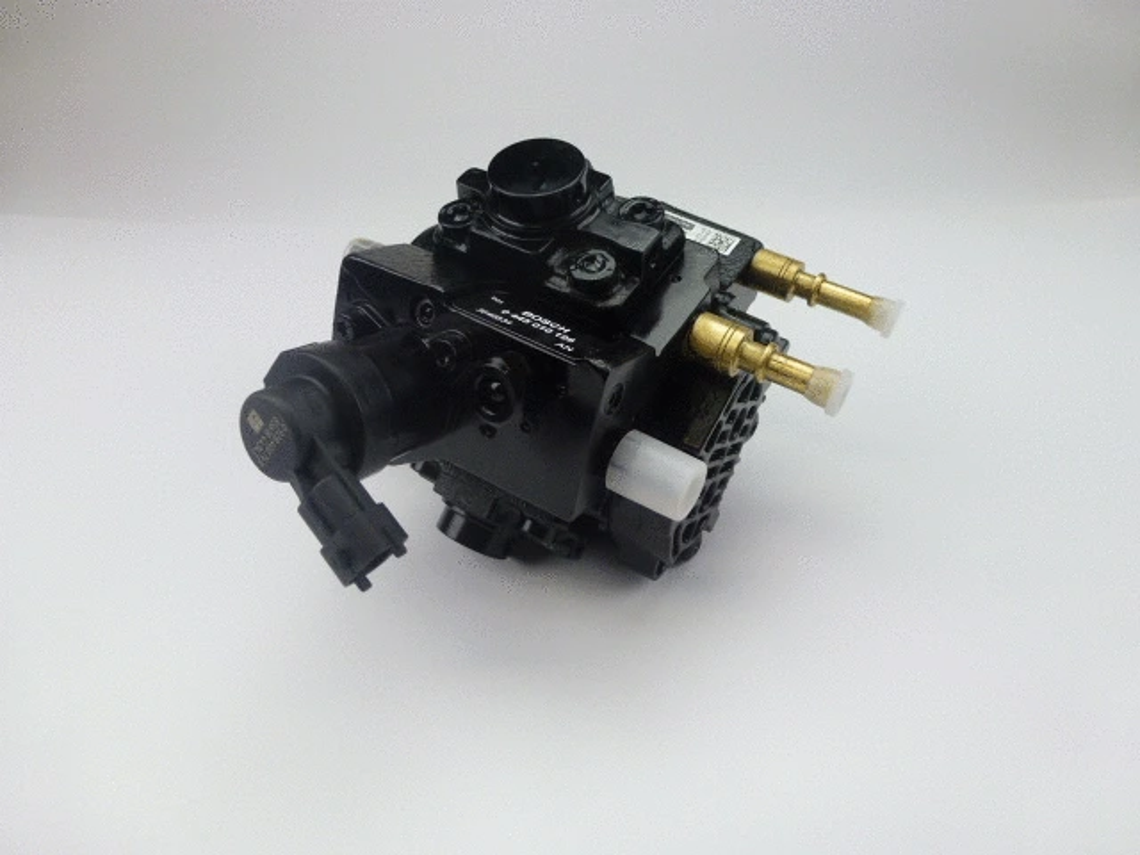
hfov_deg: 71.6
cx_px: 570
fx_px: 790
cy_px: 428
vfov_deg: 56.8
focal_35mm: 24
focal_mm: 4.3
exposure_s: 1/60
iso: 100
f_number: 3.3
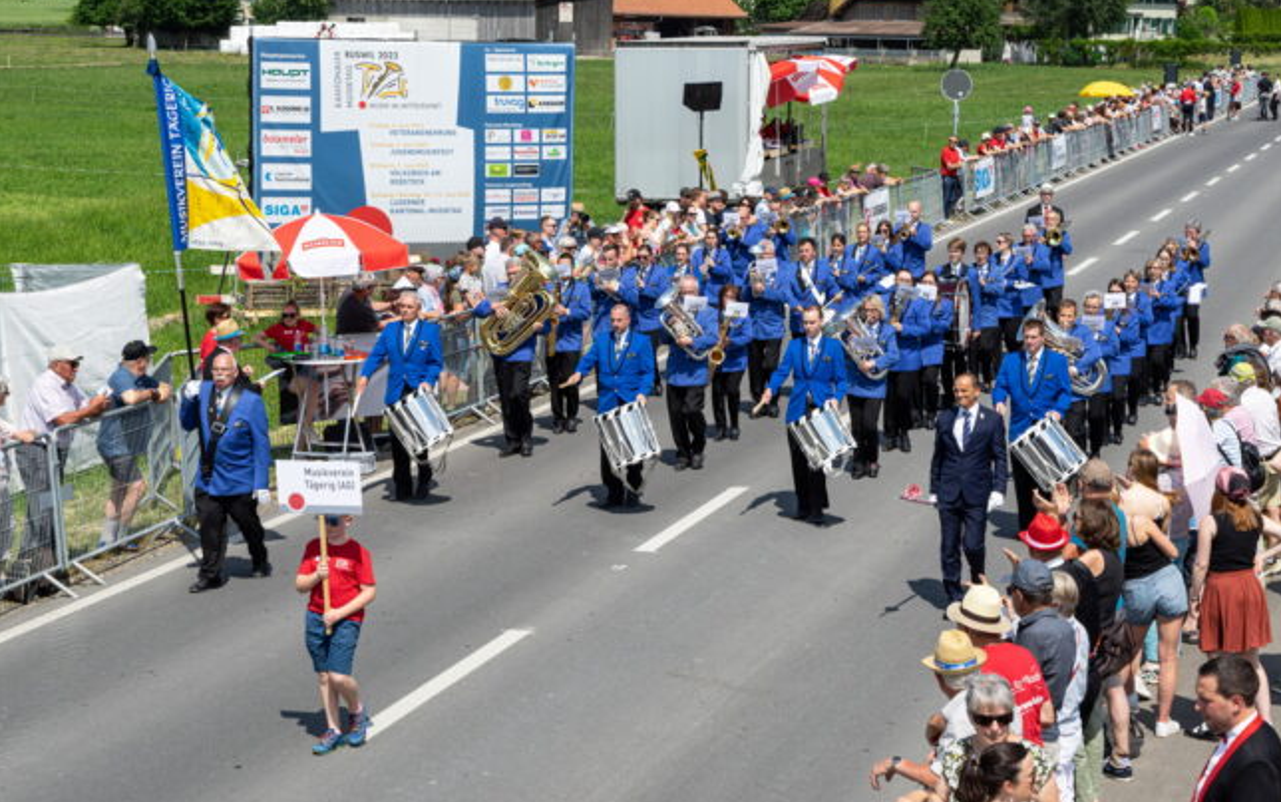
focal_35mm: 72
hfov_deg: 28.6
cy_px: 374
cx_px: 640
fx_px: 2514
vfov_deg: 18.1
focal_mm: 70
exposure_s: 1/250
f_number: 11
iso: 100
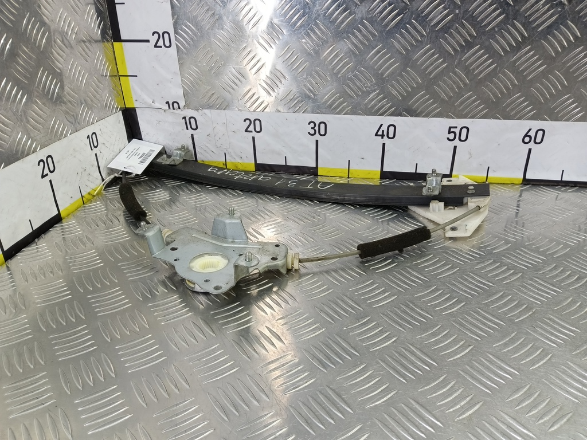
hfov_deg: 73.9
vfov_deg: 58.9
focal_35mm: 23
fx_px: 390
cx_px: 294
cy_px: 220
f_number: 1.6
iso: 146
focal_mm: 4.11
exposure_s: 1/50
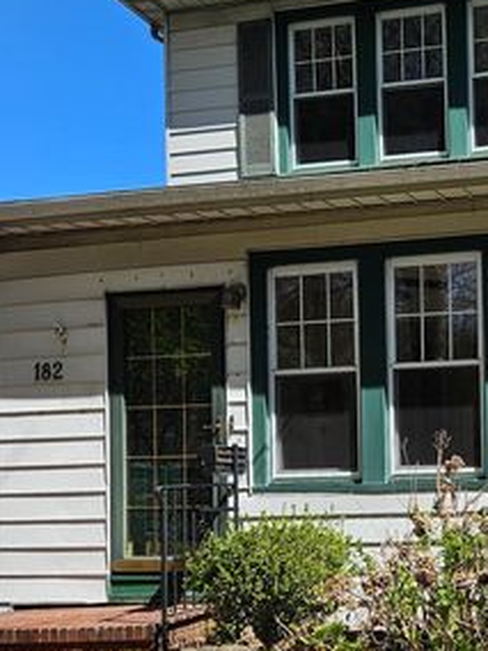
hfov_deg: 25.6
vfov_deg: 35.2
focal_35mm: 54
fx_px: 1015
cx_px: 495
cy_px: 441
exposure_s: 1/1321
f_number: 1.8
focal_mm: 5.4
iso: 25
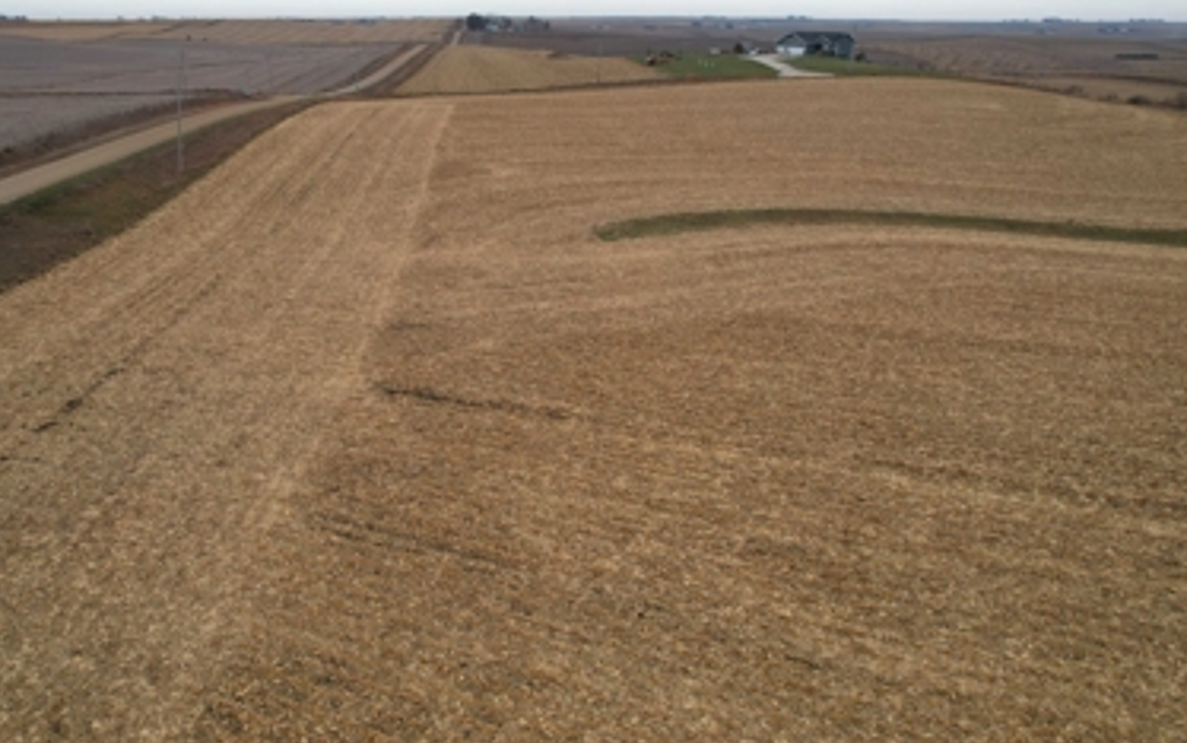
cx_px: 508
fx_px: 874
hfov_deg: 68.0
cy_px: 356
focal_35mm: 27
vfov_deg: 46.0
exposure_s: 1/1250
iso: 140
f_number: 2.8
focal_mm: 8.38
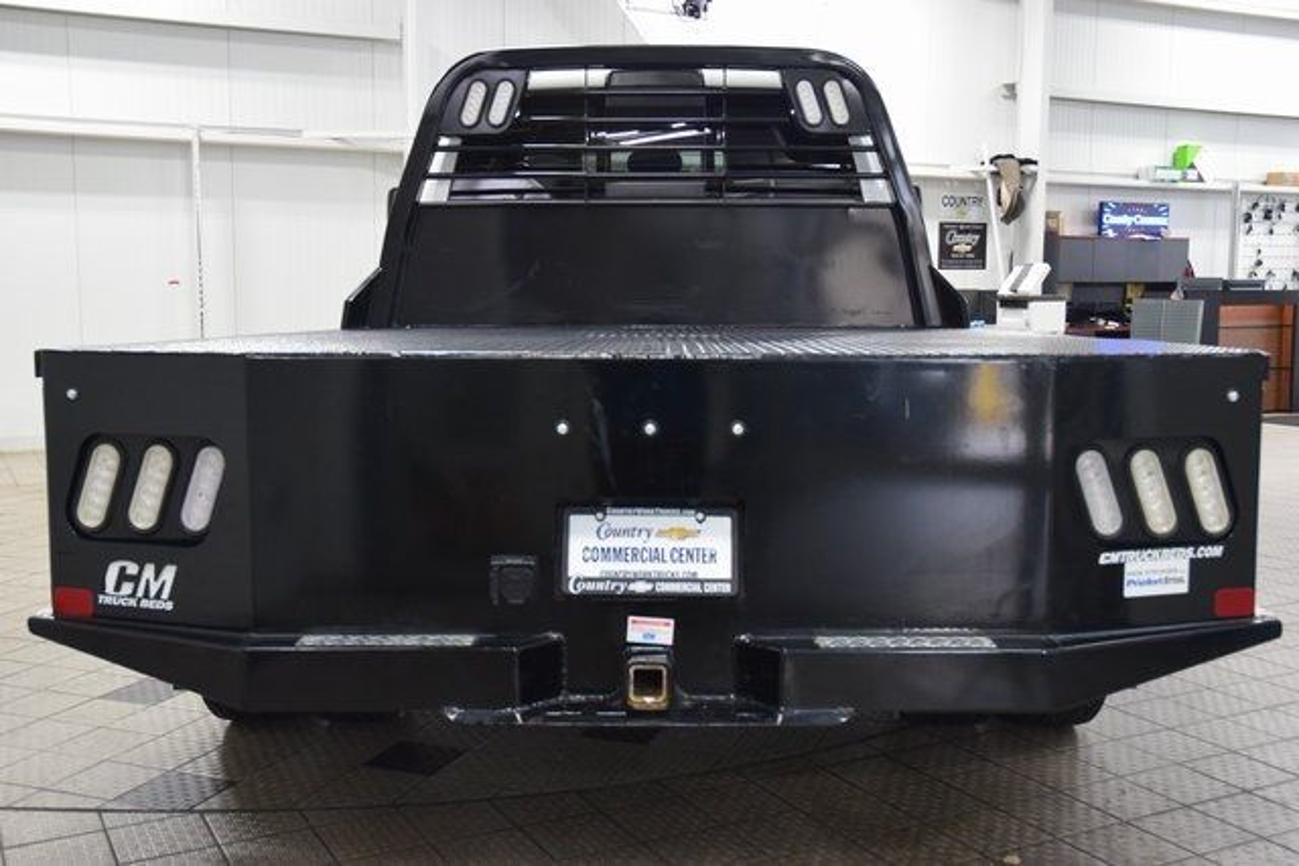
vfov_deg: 35.5
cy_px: 433
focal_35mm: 38
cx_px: 650
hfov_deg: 51.3
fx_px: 1353
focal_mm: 25
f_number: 5
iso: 1600
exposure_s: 1/60
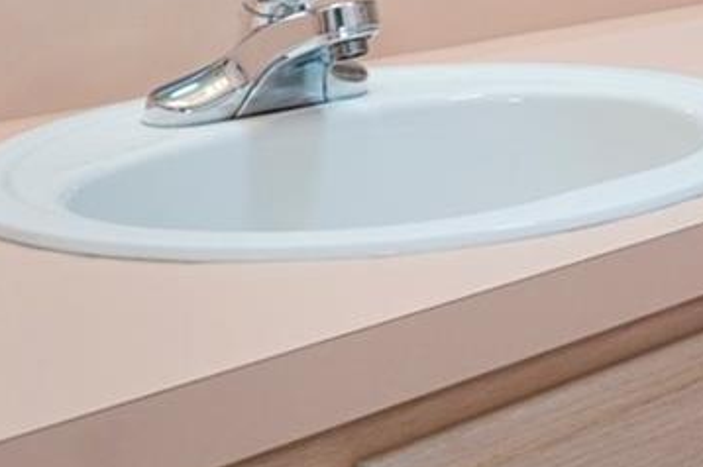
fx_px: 1702
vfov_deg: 14.6
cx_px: 1090
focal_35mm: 87
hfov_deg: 19.8
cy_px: -228
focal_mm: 13
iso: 320
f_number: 8
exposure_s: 1/5
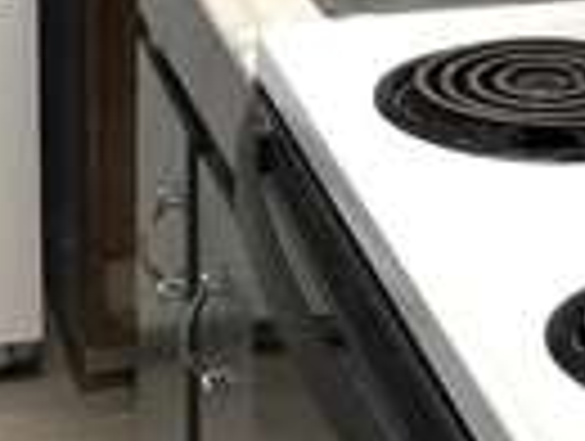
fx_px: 2489
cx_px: 506
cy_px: -446
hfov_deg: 13.3
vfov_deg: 9.5
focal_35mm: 147
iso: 32
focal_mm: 3.99
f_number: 1.8
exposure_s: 1/30
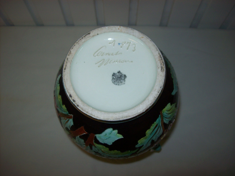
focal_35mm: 36
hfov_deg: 51.4
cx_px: 118
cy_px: 88
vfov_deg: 39.6
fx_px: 244
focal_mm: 6
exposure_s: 1/64
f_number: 2.7
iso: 80
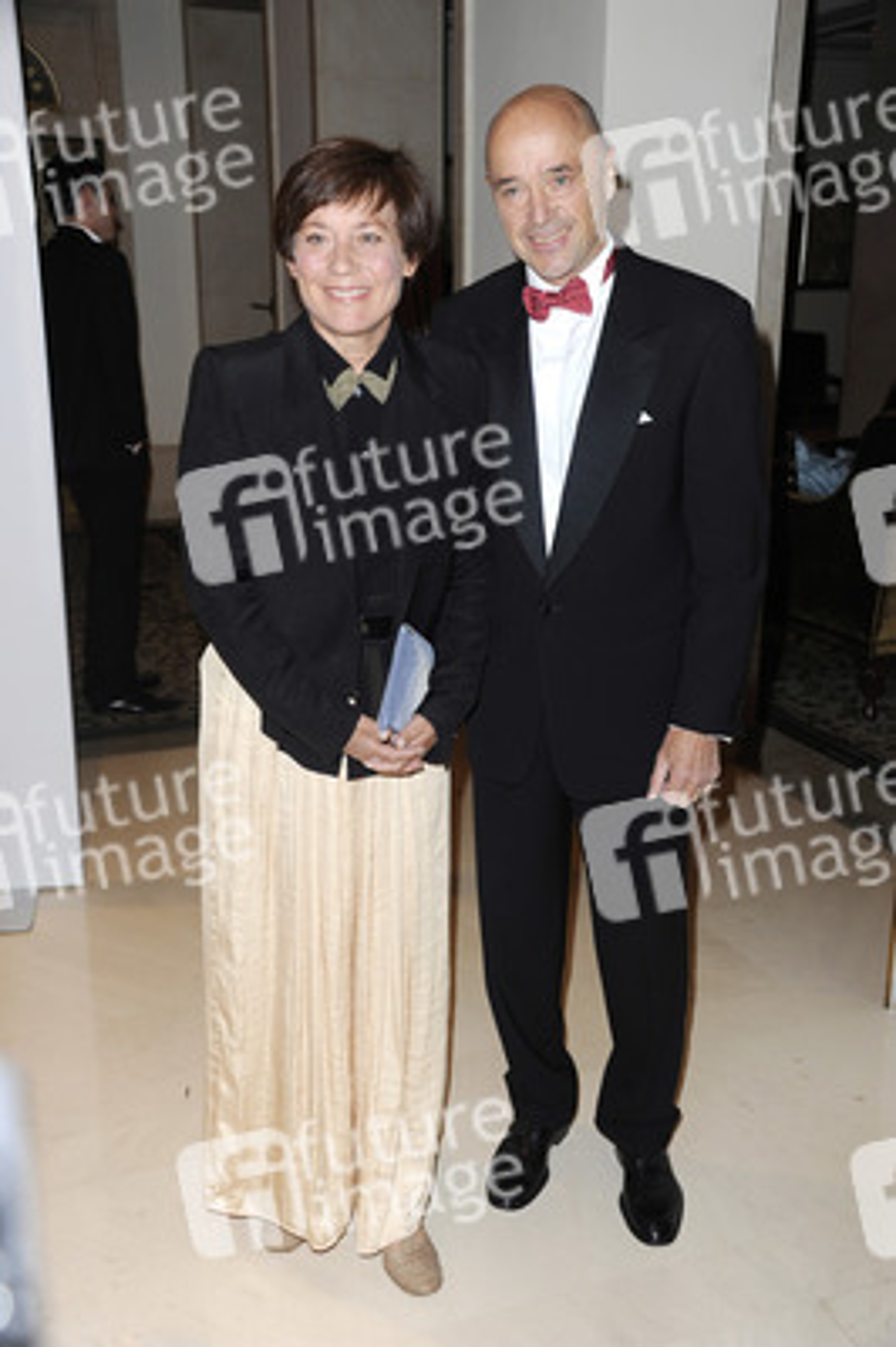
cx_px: 448
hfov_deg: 33.3
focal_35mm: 40
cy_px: 674
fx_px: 1496
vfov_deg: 48.5
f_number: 5.6
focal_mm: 40
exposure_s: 1/160
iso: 800
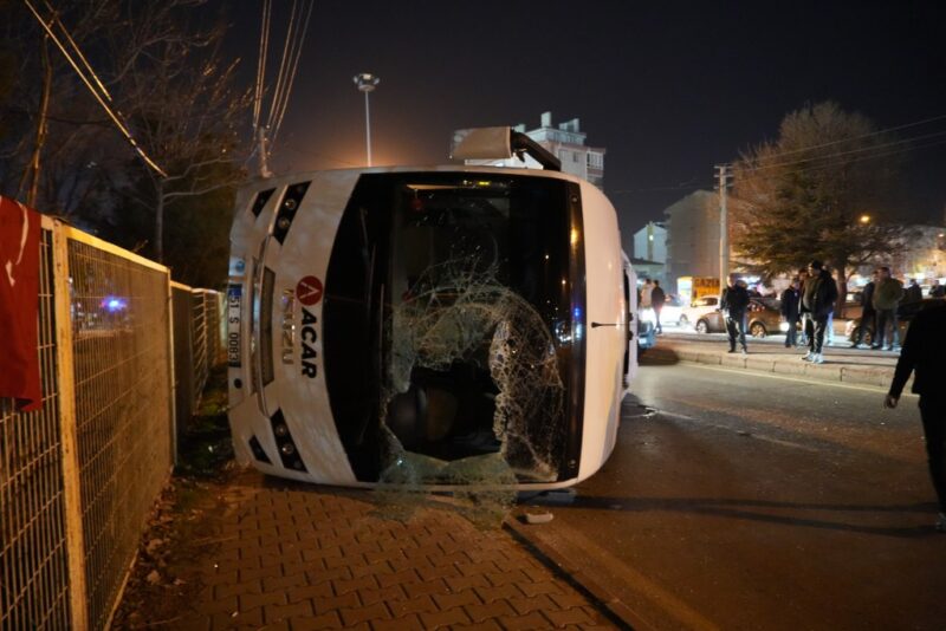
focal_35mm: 24
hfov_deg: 73.7
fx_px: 631
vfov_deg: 53.2
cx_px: 473
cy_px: 316
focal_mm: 24
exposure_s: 1/15
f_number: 4
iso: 12800
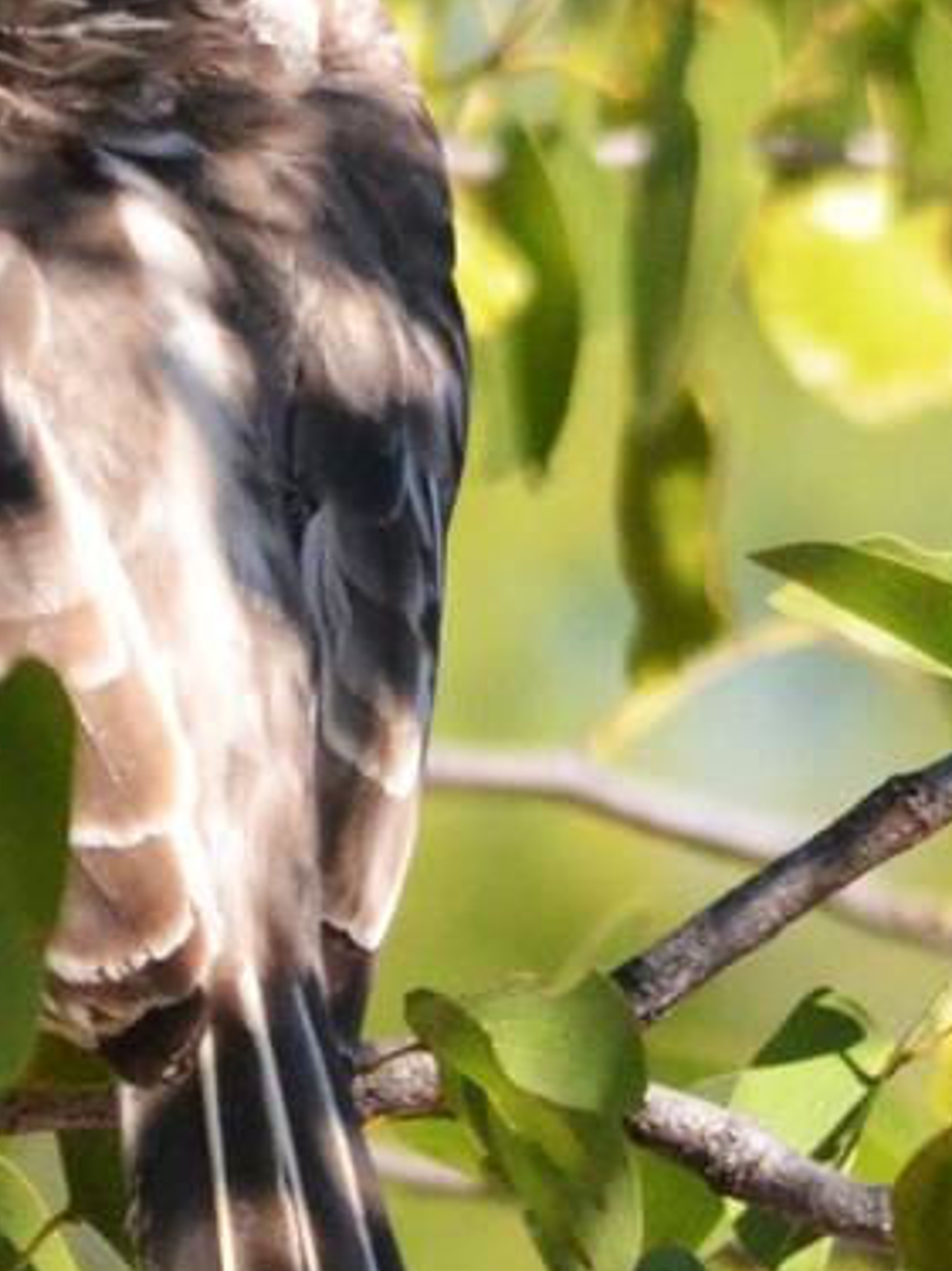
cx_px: 1138
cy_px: 593
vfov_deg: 0.6
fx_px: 112748
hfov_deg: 0.5
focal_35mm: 3073
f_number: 7.1
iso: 2500
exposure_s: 1/3200
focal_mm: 500
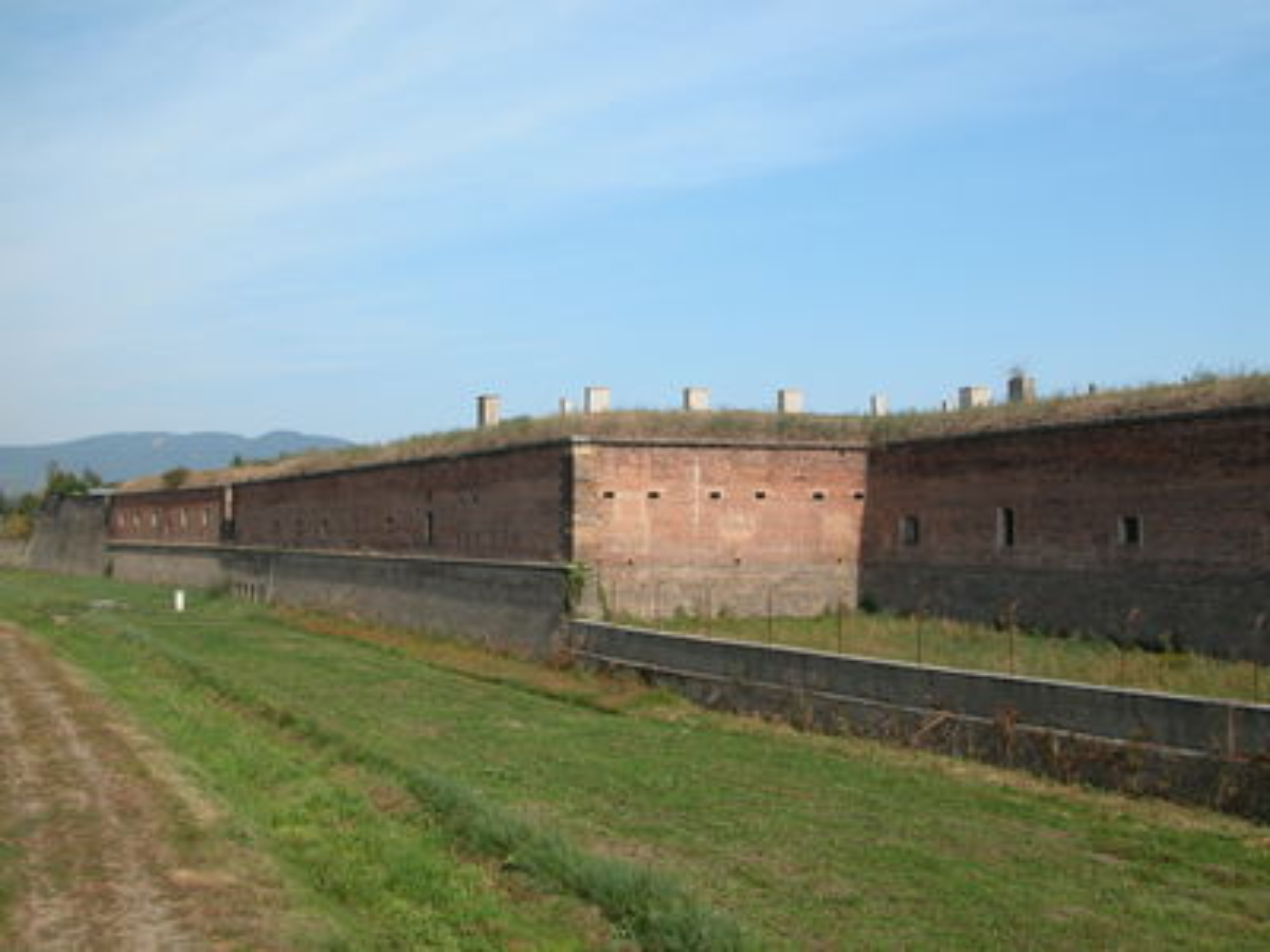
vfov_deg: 40.7
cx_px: 635
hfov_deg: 52.6
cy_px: 476
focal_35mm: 35
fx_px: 1284
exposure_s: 1/299
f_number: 6.3
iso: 100
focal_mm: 8.9
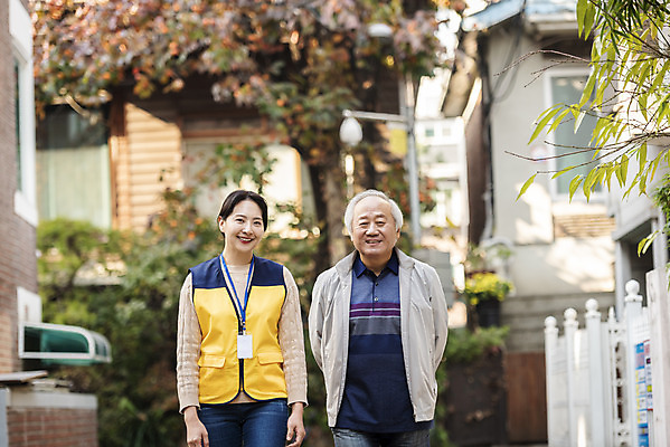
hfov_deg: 17.6
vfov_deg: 11.8
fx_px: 2160
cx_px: 335
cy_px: 224
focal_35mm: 116
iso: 200
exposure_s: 1/250
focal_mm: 116
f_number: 2.8
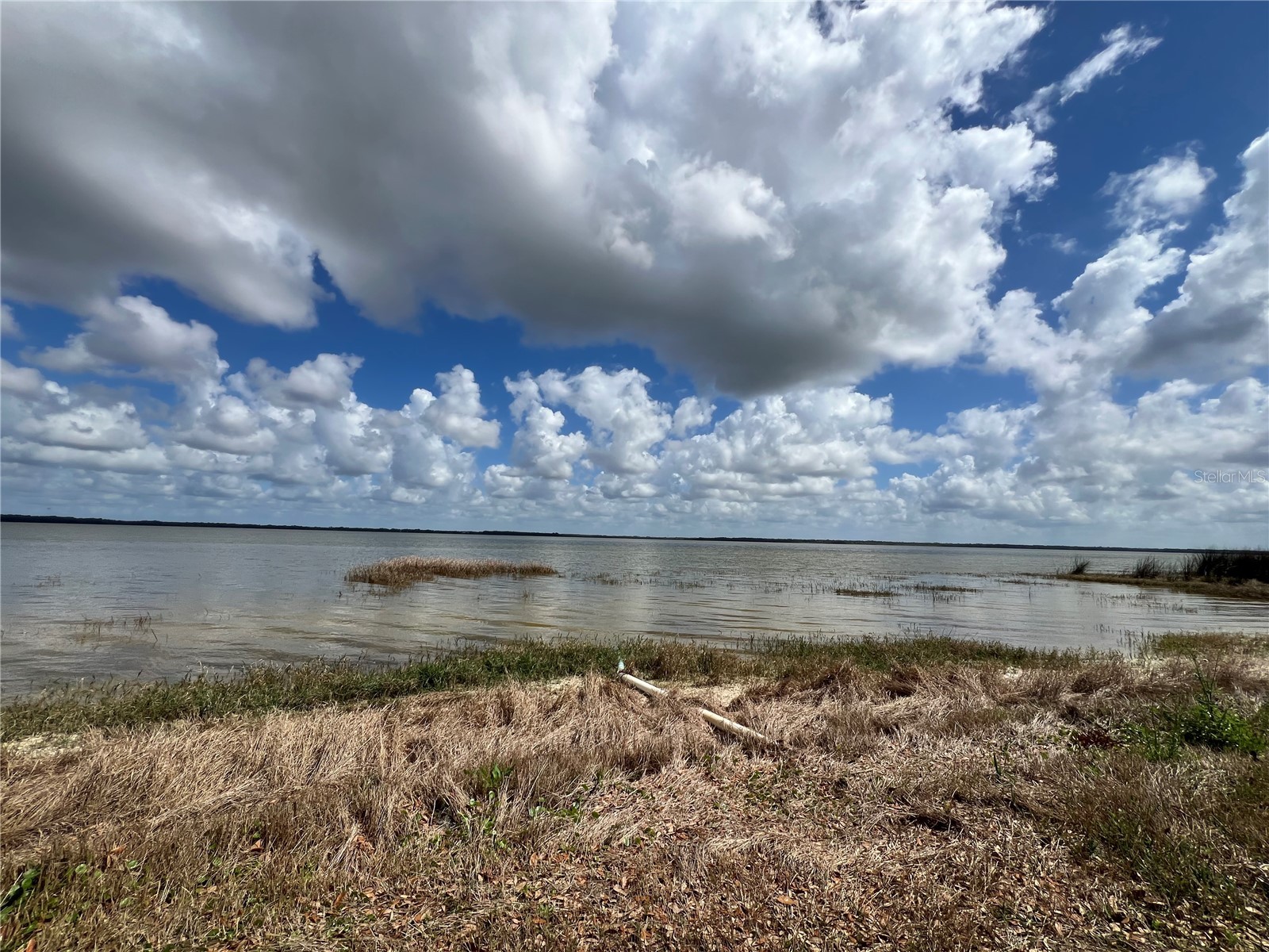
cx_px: 634
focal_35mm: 13
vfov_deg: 89.9
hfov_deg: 106.2
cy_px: 476
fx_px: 477
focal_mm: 1.57
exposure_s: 1/4219
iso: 40
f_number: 1.8
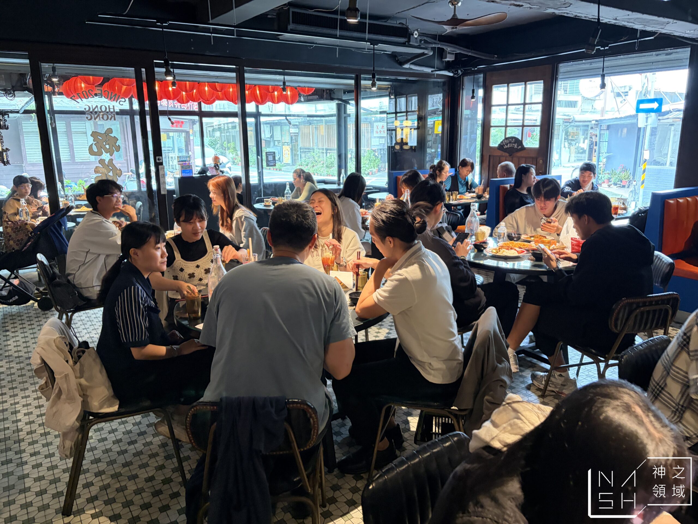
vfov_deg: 53.1
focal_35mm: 26
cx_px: 349
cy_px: 262
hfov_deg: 67.3
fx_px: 524
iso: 400
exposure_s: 1/40
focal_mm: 5.96
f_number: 1.6
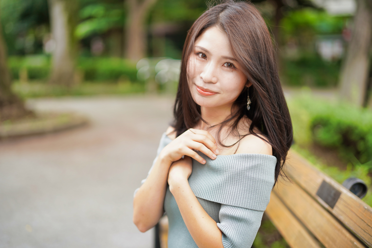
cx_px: 186
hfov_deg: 39.6
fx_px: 517
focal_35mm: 50
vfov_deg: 27.0
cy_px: 124
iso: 100
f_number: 1.4
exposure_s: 1/160
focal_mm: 50
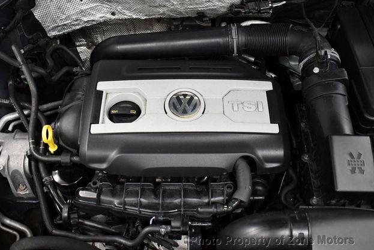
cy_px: 123
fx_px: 385
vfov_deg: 36.0
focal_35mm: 37
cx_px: 182
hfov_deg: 51.9
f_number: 3.5
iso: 2200
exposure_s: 1/125
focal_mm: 18
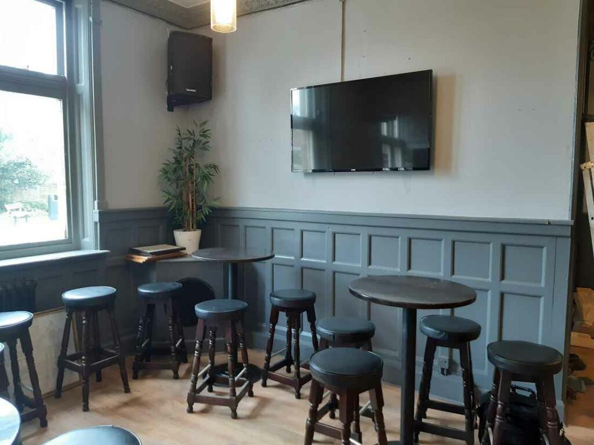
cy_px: 222
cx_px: 297
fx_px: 446
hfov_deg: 67.3
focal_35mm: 26
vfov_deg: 53.1
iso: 200
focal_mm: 3.92
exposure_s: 1/50
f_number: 1.7
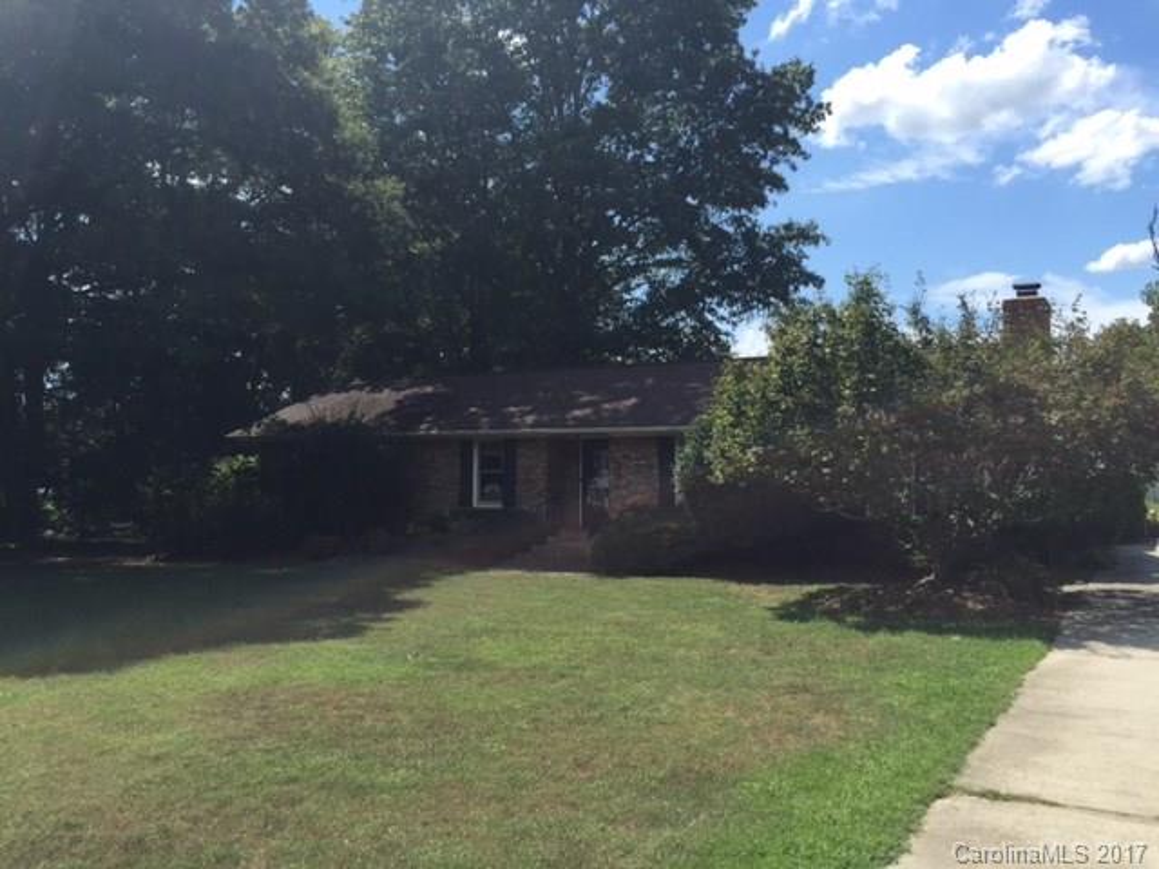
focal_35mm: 29
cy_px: 434
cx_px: 580
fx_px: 971
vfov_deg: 48.2
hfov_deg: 61.7
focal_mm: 4.15
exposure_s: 1/1647
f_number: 2.2
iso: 32
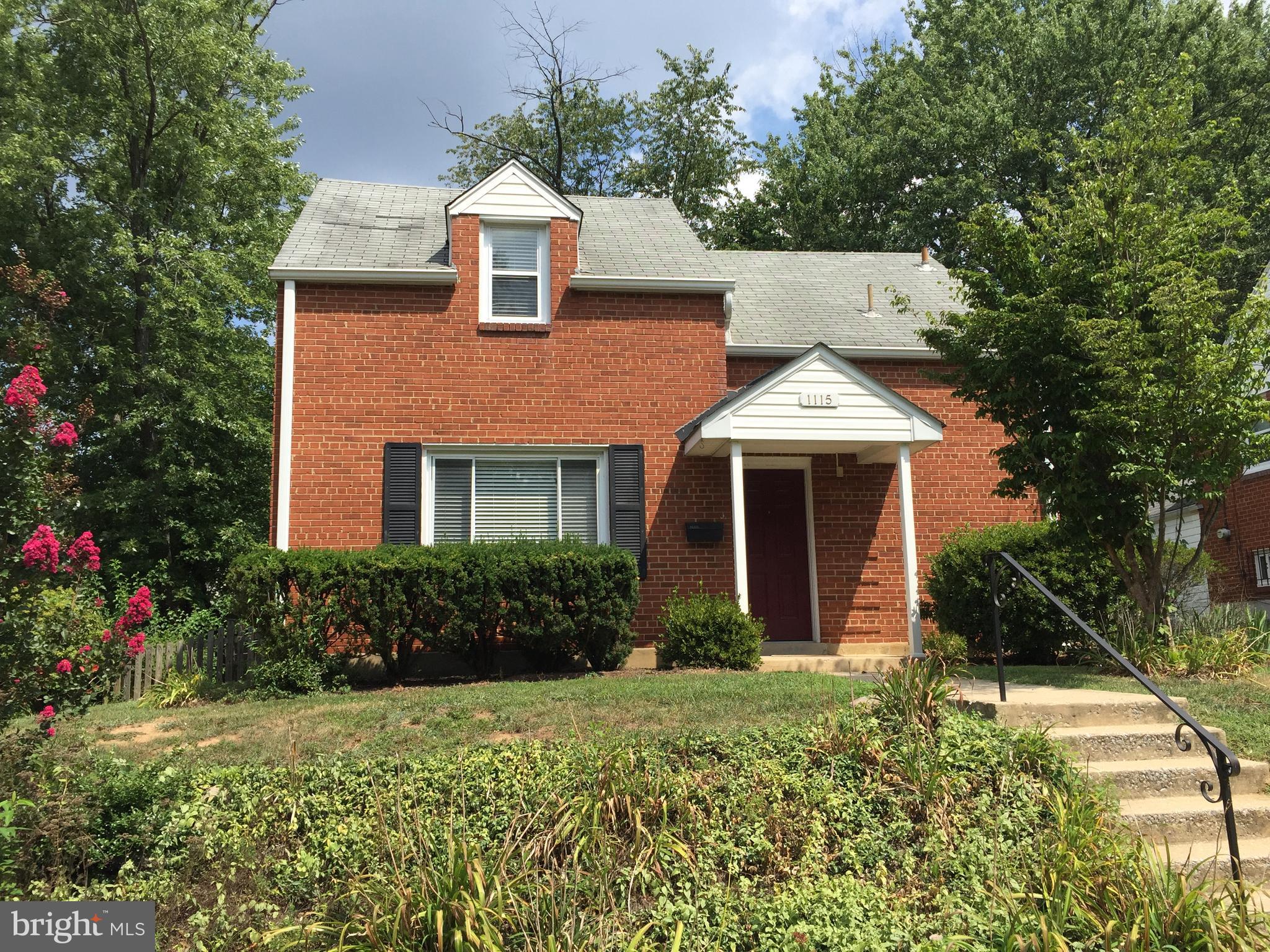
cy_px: 476
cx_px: 635
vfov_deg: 48.2
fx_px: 1064
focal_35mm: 29
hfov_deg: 61.7
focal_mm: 4.15
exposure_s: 1/1799
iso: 32
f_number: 2.2
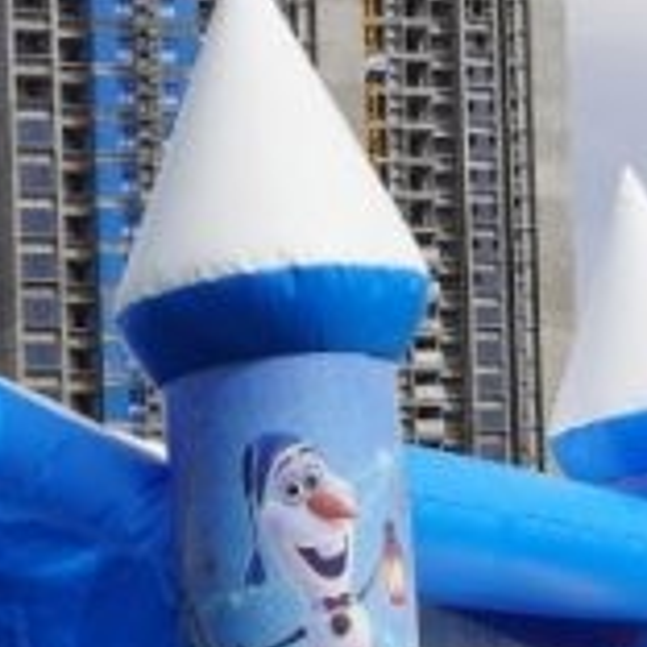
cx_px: 129
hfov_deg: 13.0
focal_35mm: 134
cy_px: 898
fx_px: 2834
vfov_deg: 12.5
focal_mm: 16
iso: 100
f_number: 10
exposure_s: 1/200
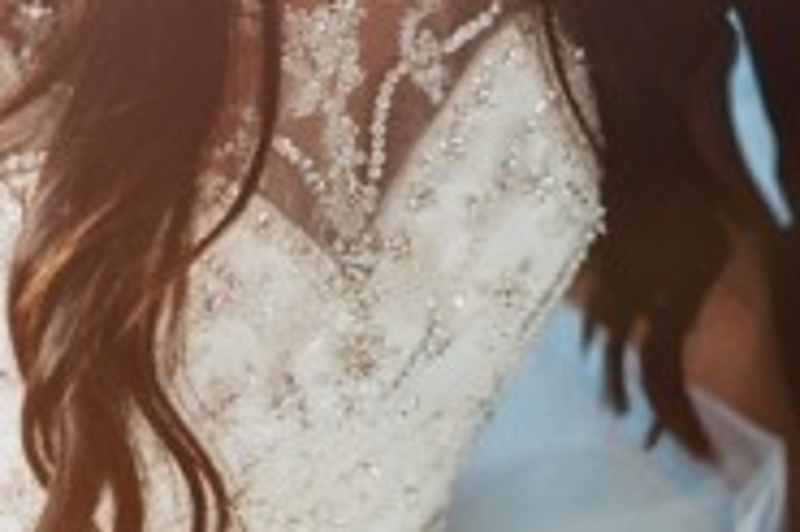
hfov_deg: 12.6
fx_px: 3597
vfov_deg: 8.3
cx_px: 714
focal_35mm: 162
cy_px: -212
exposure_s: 1/160
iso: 400
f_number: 2
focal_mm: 50
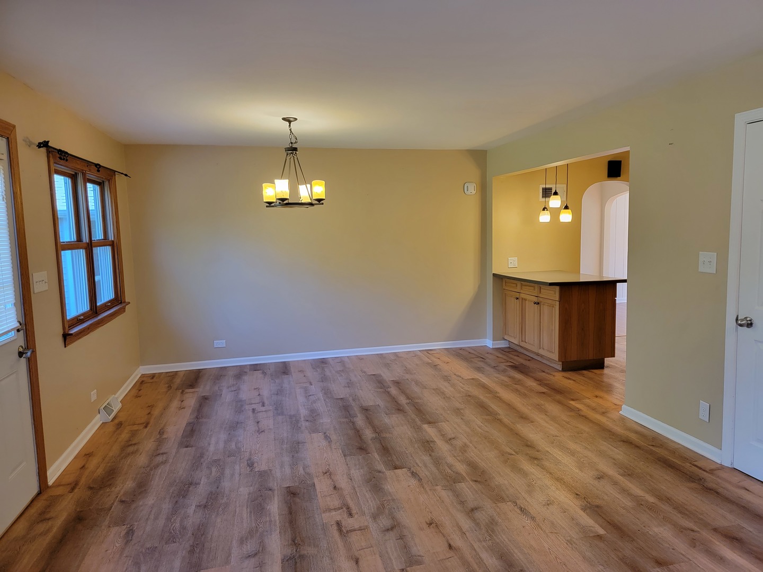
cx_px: 382
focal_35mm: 24
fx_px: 529
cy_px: 286
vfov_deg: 56.8
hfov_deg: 71.6
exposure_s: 1/119
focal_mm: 6.7
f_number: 1.8
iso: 320
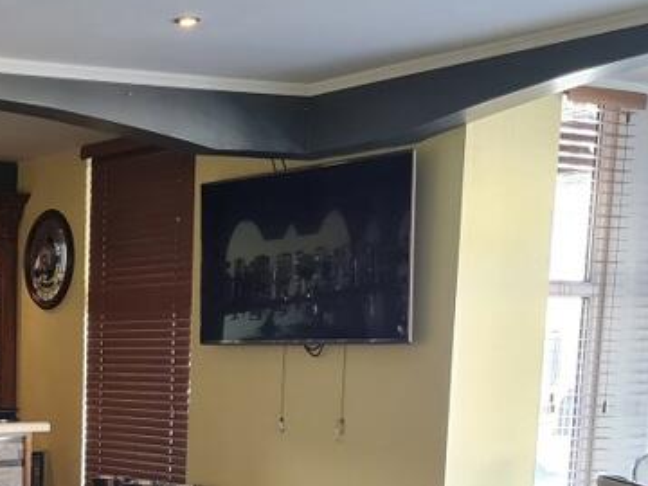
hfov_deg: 24.2
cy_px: 556
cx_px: -99
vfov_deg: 19.0
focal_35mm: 74
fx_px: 1385
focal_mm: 5.4
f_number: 1.8
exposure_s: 1/50
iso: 320
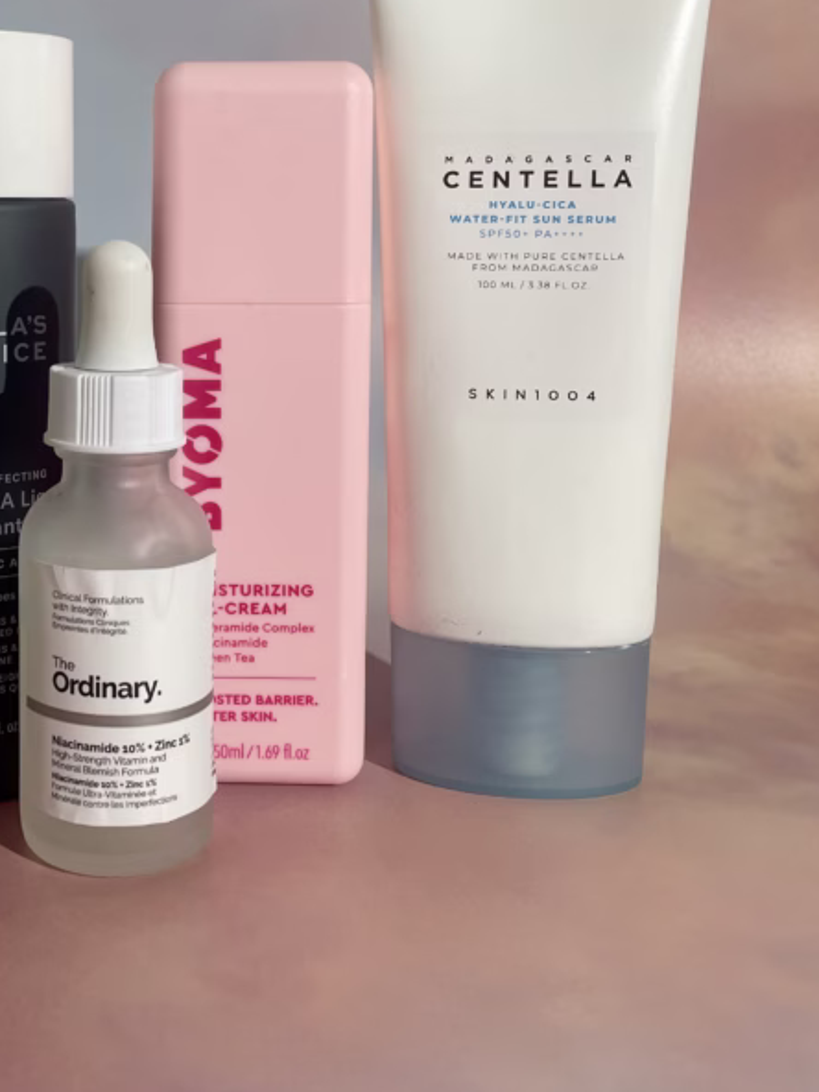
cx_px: 125
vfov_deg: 41.6
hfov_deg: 31.1
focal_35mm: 45
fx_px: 1420
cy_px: 378
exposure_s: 1/190
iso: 32
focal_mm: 4.2
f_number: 1.6
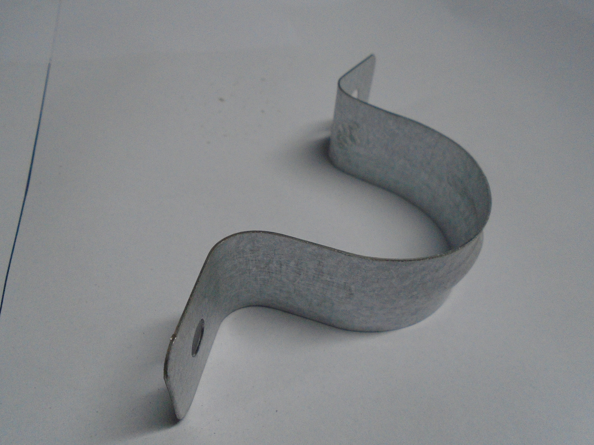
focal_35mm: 26
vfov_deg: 53.1
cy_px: 222
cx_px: 297
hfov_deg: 67.3
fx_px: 446
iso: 320
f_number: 3.2
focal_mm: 4.6
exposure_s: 1/80
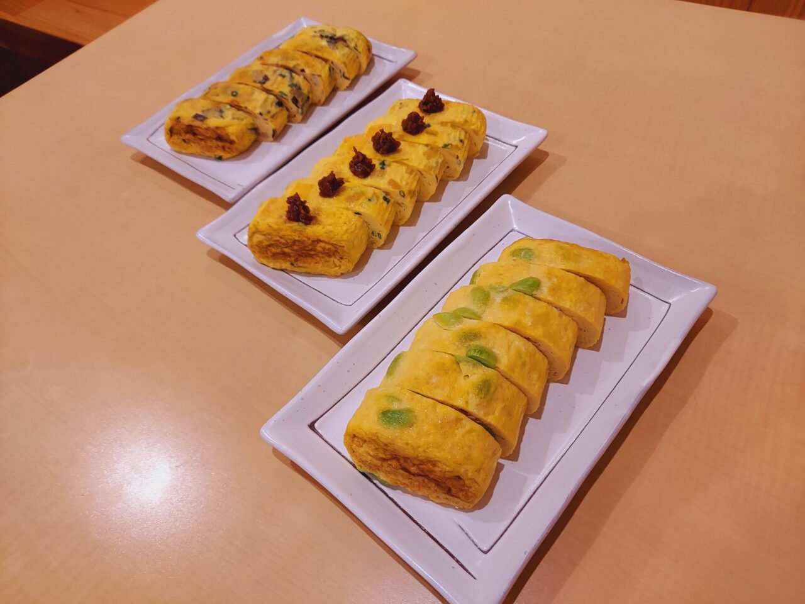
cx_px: 402
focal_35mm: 25
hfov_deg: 69.4
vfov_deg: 54.9
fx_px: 581
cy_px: 302
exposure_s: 1/60
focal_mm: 4.6
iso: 400
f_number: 2
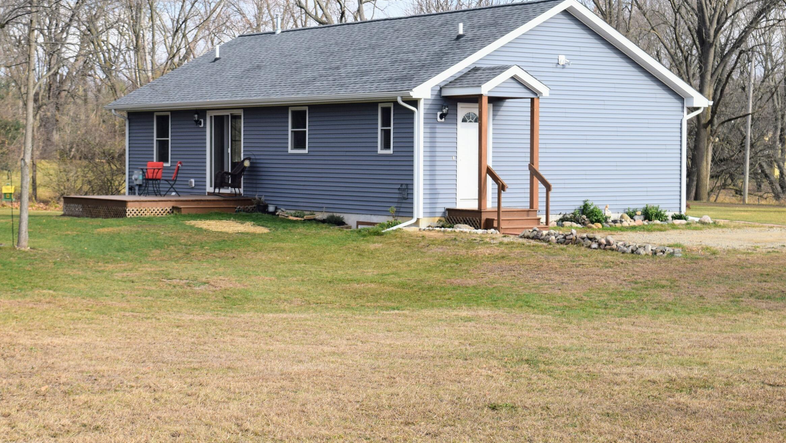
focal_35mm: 77
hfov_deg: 27.5
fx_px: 1605
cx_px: 334
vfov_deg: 15.7
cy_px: 180
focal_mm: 38
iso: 200
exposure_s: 1/320
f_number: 9
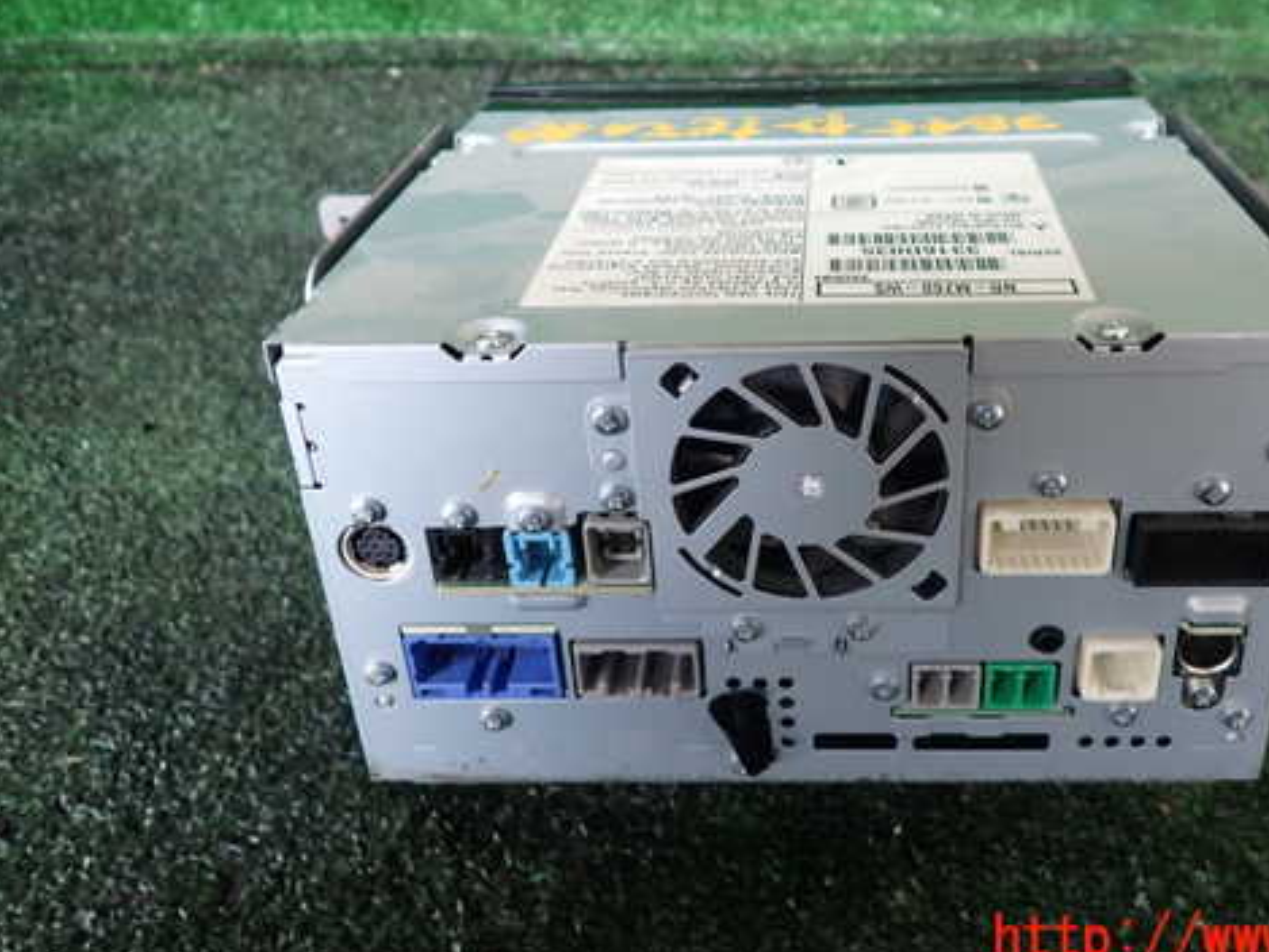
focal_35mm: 32
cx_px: 793
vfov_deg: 43.9
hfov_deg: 56.1
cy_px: 365
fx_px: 1173
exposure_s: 1/50
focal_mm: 4.5
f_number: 2
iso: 200
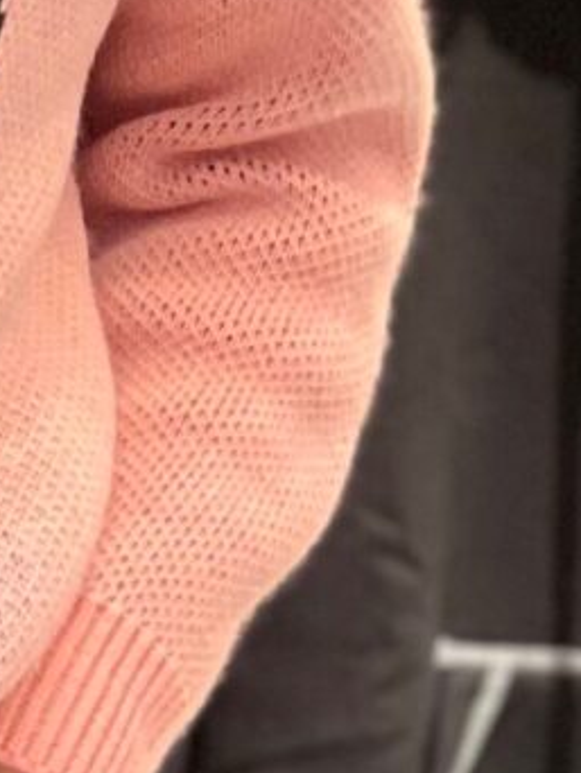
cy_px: 599
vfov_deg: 3.4
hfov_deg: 2.6
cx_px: -504
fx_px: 12874
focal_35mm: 576
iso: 200
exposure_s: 1/33
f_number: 2.8
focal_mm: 9
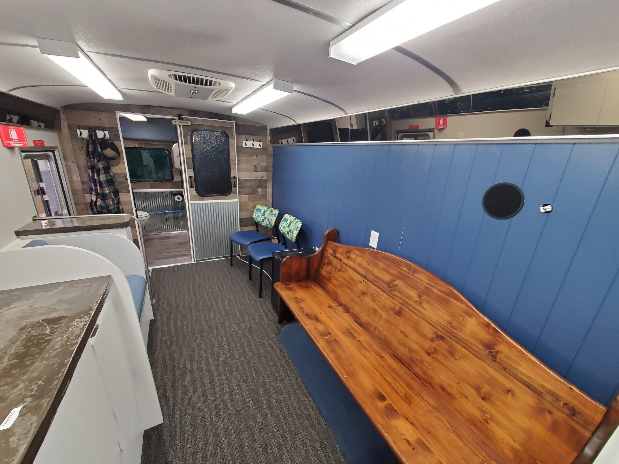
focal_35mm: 13
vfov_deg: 89.9
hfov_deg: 106.2
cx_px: 310
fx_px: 232
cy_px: 232
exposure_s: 1/60.2
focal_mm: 1.8
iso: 250
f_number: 2.2
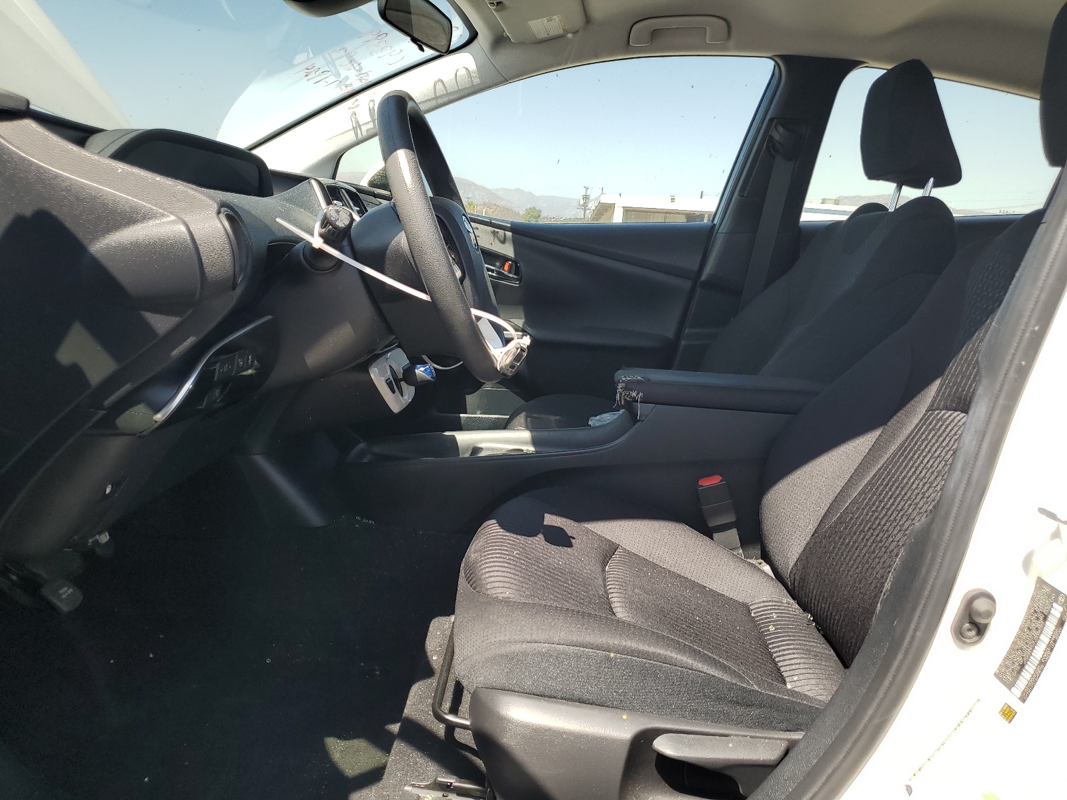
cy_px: 400
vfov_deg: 53.1
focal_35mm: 26
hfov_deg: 67.3
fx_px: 801
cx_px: 534
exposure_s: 1/1000
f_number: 1.5
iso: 50
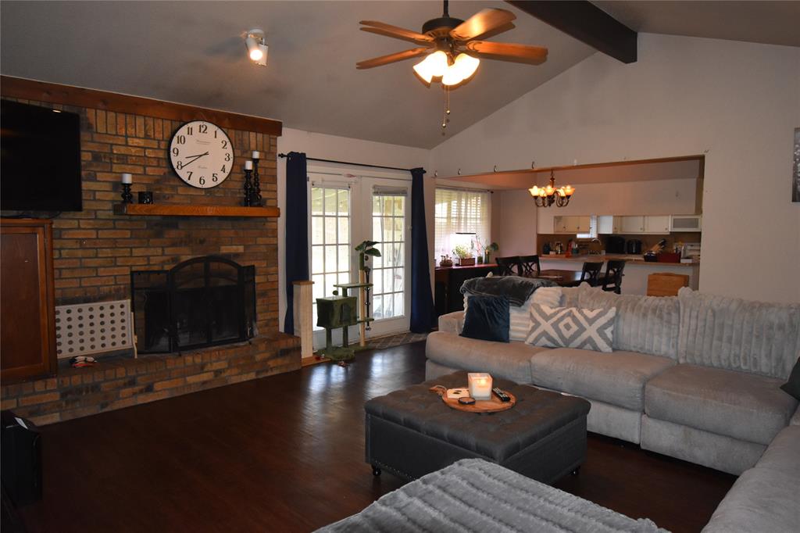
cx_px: 400
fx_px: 500
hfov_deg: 77.3
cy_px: 266
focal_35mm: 22
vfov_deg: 56.1
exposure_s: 1/125
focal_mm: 15
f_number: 5.3
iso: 1600
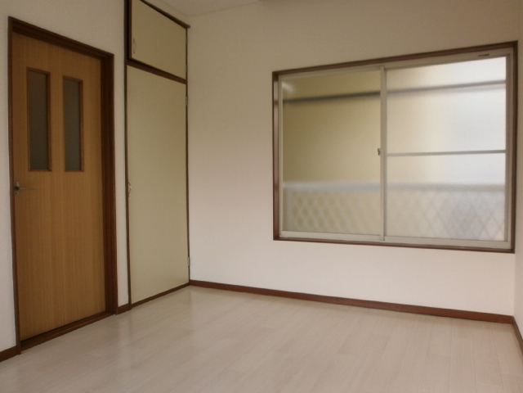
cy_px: 196
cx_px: 262
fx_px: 408
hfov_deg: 65.3
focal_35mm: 27
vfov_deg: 51.4
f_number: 2.9
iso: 100
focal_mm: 4.8
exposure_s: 1/200
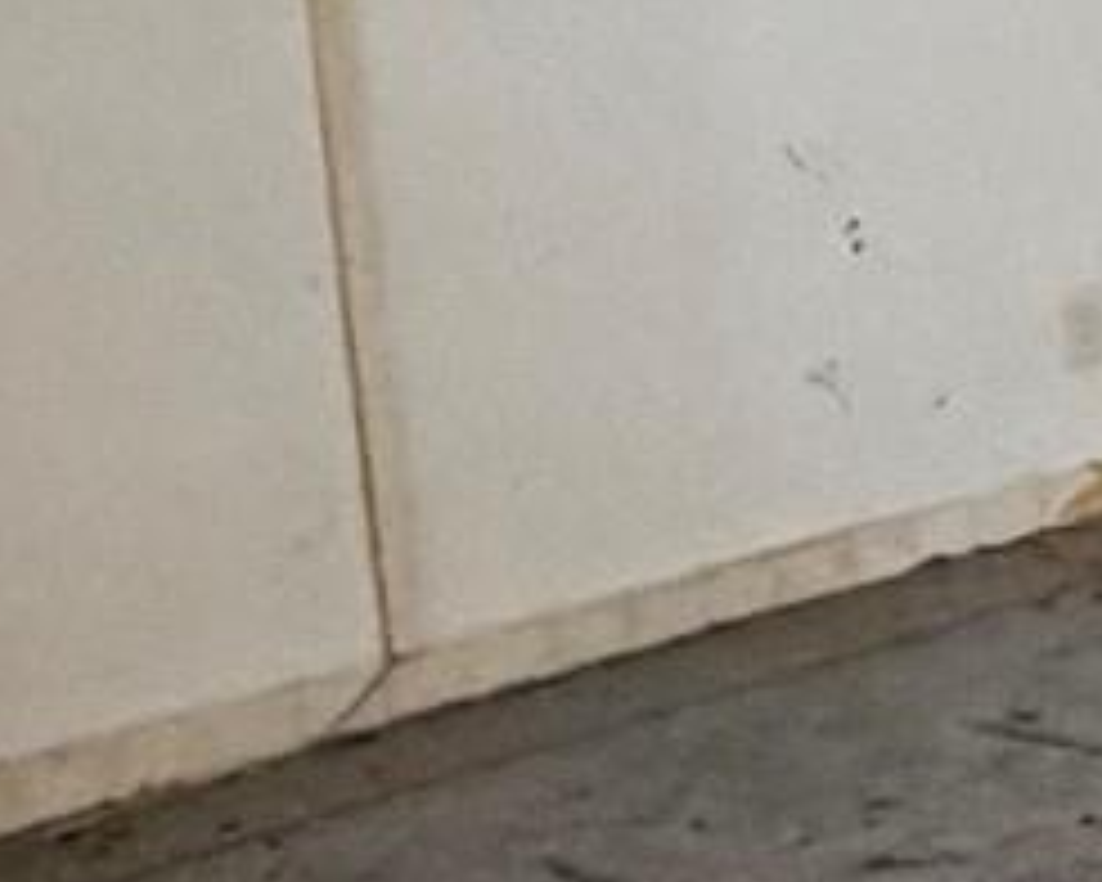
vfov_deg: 13.5
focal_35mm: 114
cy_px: 274
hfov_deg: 14.1
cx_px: 2226
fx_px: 3718
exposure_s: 1/40
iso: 1000
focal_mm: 2.22
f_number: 2.2
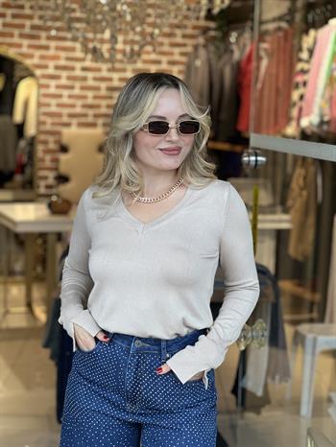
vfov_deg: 25.3
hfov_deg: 19.2
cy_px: 224
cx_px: 168
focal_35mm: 77
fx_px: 996
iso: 100
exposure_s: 1/100
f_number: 2.8
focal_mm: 9
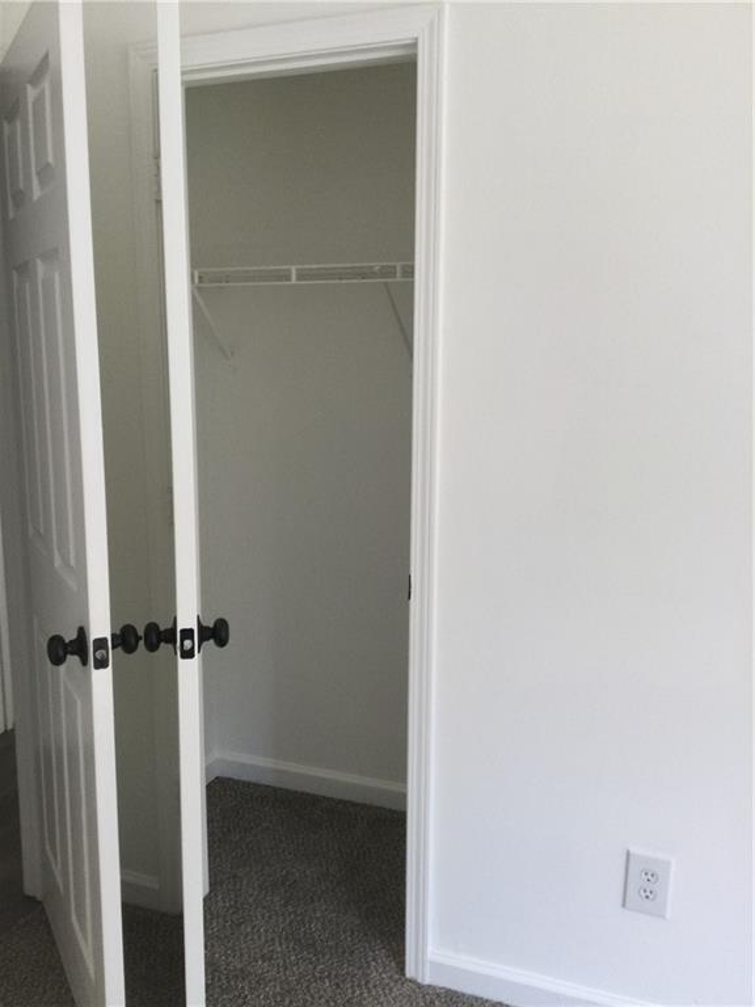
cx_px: 378
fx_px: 902
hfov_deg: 45.4
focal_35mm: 31
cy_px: 504
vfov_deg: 58.4
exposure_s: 1/40
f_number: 2.4
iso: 25
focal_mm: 3.3
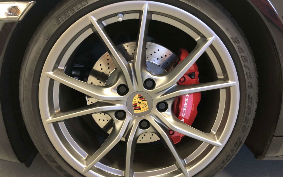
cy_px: 97
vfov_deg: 41.8
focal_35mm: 30
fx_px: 231
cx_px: 142
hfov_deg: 62.9
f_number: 1.8
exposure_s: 1/6
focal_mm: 3.99
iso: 100
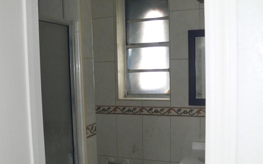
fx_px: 308
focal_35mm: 43
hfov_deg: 46.2
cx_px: 121
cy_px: 108
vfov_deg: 29.7
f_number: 2.8
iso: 80
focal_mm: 7.4
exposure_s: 1/30
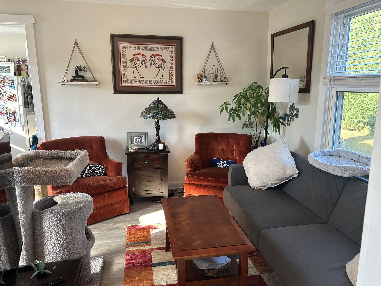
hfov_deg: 67.3
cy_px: 143
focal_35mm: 26
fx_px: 286
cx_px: 190
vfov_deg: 53.1
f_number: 1.5
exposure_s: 1/120
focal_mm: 5.7
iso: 100
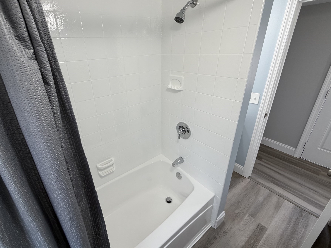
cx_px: 142
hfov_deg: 93.9
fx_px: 153
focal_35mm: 16
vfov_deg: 77.8
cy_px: 109
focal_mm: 2.22
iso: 80
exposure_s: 1/120
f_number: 2.2
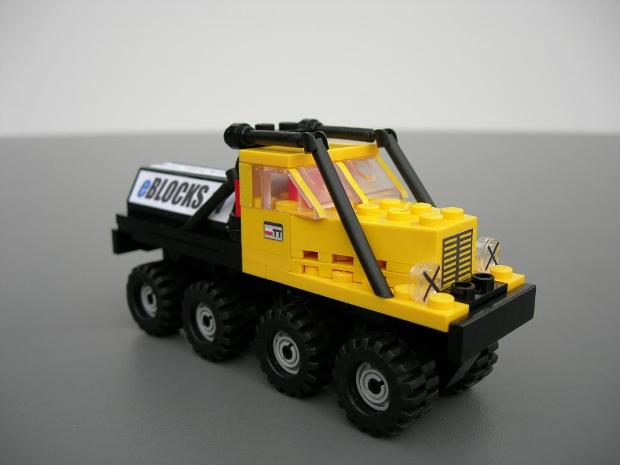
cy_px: 232
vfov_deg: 37.7
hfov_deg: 49.0
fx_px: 681
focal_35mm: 38
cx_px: 310
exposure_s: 1/197
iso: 64
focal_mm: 7.8
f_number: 2.8
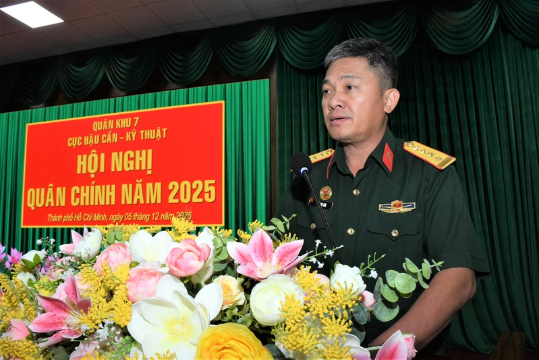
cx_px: 270
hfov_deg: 67.4
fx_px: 404
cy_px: 180
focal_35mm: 27
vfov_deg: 47.9
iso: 1250
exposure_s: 1/100
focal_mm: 18
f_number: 13
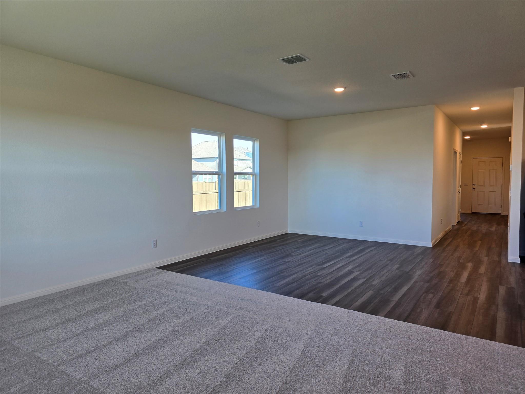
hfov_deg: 73.9
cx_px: 262
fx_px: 349
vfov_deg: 58.9
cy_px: 197
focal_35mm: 23
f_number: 1.7
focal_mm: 6.3
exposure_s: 1/120
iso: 50
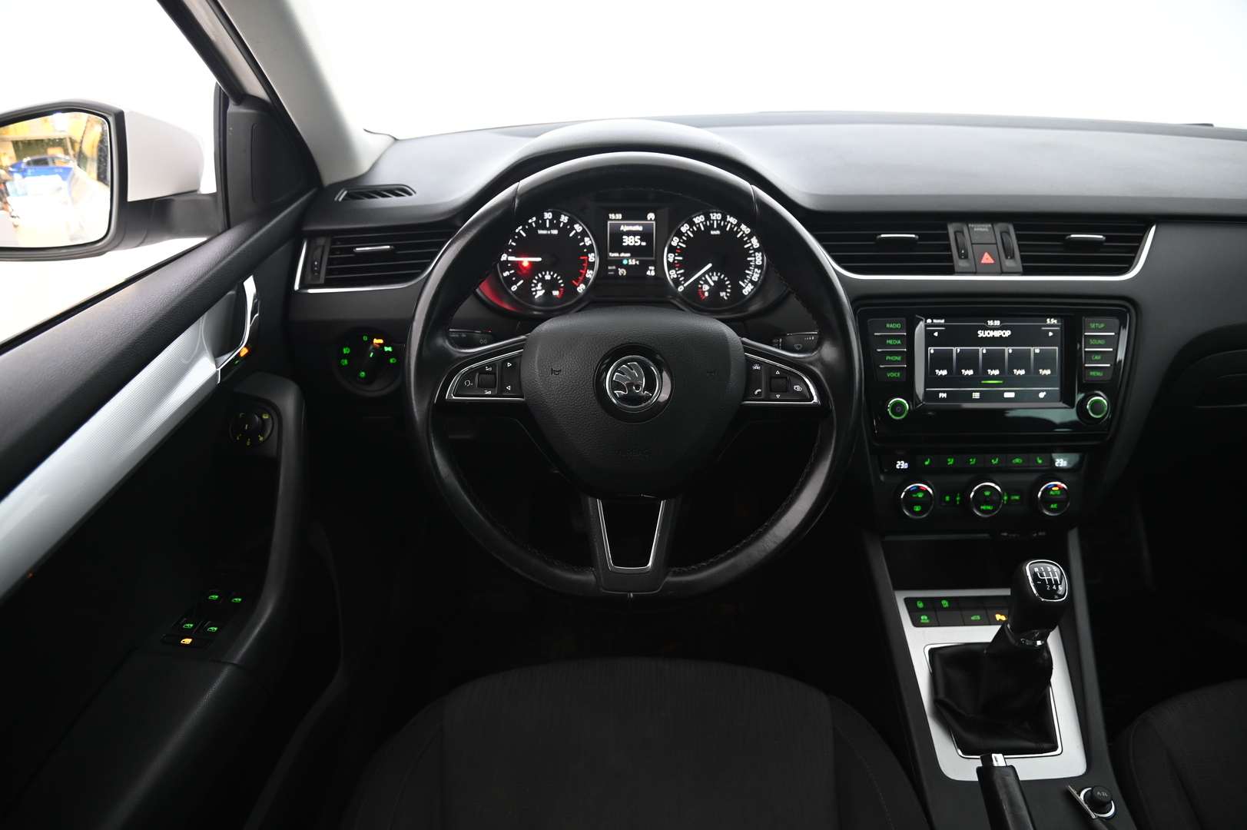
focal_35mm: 24
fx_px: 831
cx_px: 624
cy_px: 415
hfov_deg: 73.8
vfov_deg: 53.1
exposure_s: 1/15
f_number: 4
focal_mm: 24
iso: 2000
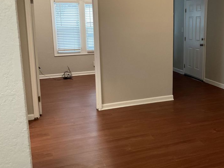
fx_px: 272
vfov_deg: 34.2
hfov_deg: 43.9
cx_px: 156
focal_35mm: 42
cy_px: 68
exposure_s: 1/40
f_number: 1.8
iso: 200
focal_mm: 3
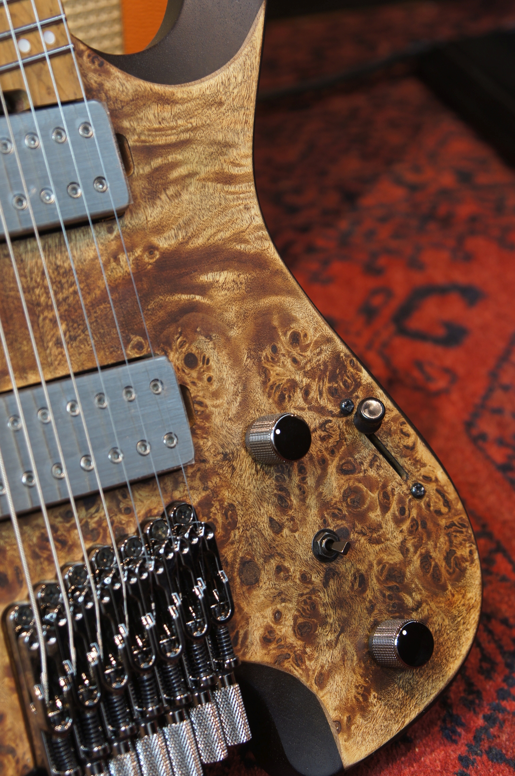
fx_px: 2258
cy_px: 388
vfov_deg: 19.5
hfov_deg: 13.0
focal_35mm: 105
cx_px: 258
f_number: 6.3
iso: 100
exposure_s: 1/4
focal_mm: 70
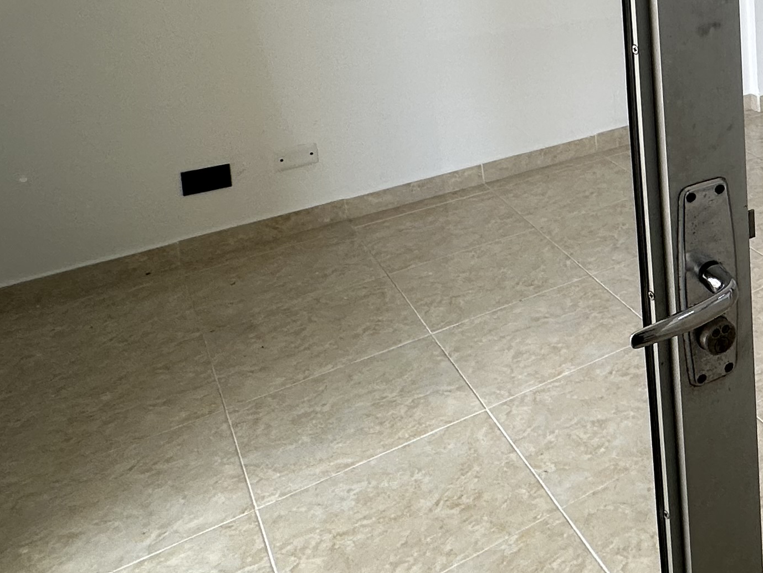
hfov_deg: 34.3
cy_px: -18
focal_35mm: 41
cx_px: 965
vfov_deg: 32.0
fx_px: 904
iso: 50
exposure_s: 1/99
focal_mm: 2.22
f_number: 2.2
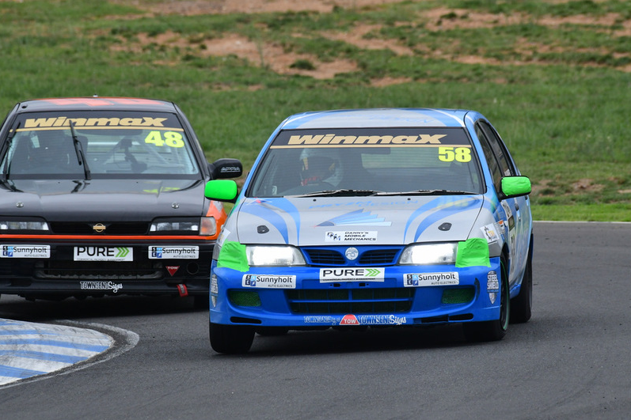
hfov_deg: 2.7
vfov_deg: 1.8
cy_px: 210
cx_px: 315
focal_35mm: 753
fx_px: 13195
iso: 800
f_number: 11
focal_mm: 500
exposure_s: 1/640
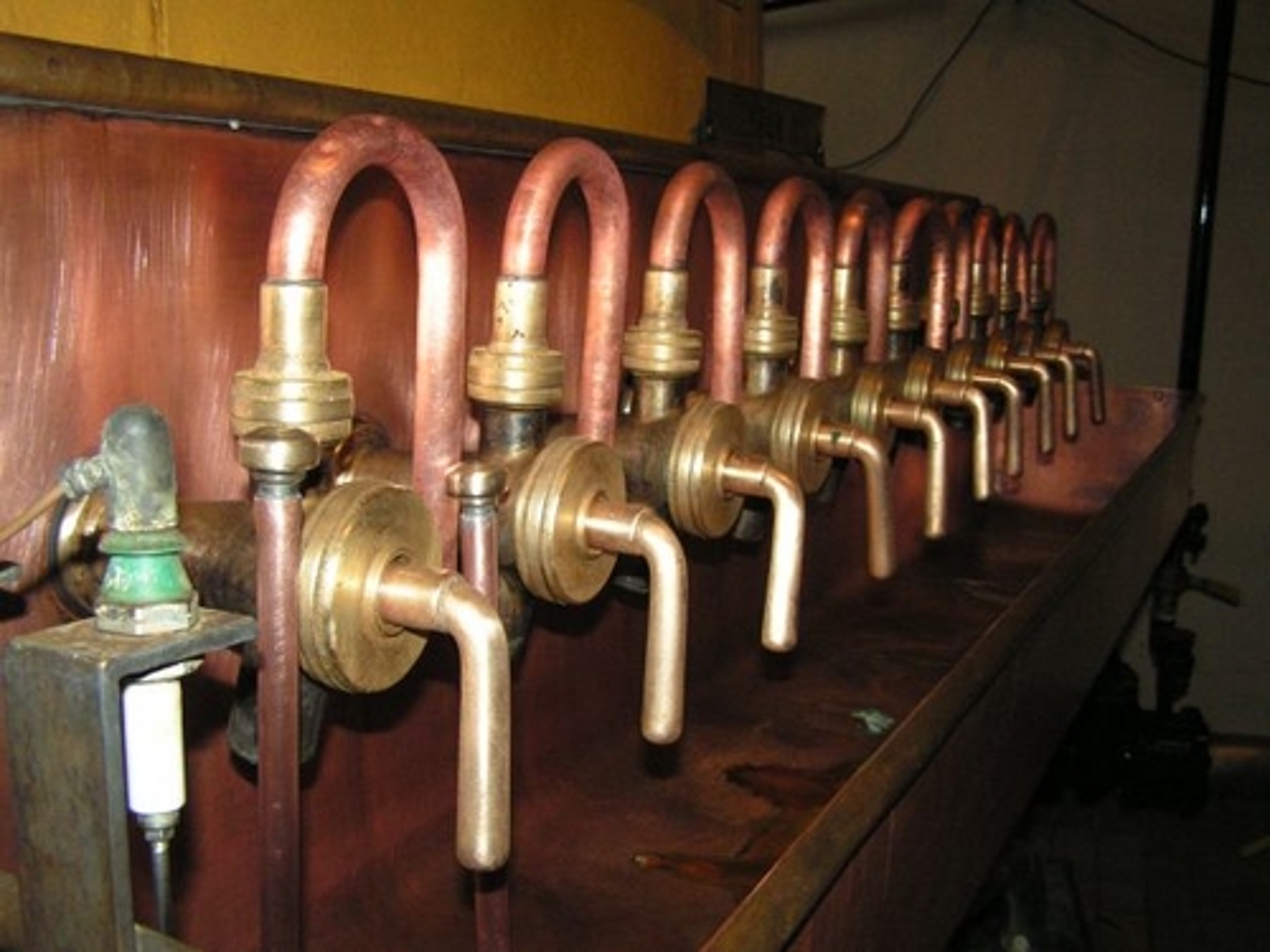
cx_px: 635
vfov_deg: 37.7
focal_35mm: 38
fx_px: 1394
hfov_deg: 49.0
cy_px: 476
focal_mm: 6.3
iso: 200
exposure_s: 1/40
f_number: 2.8
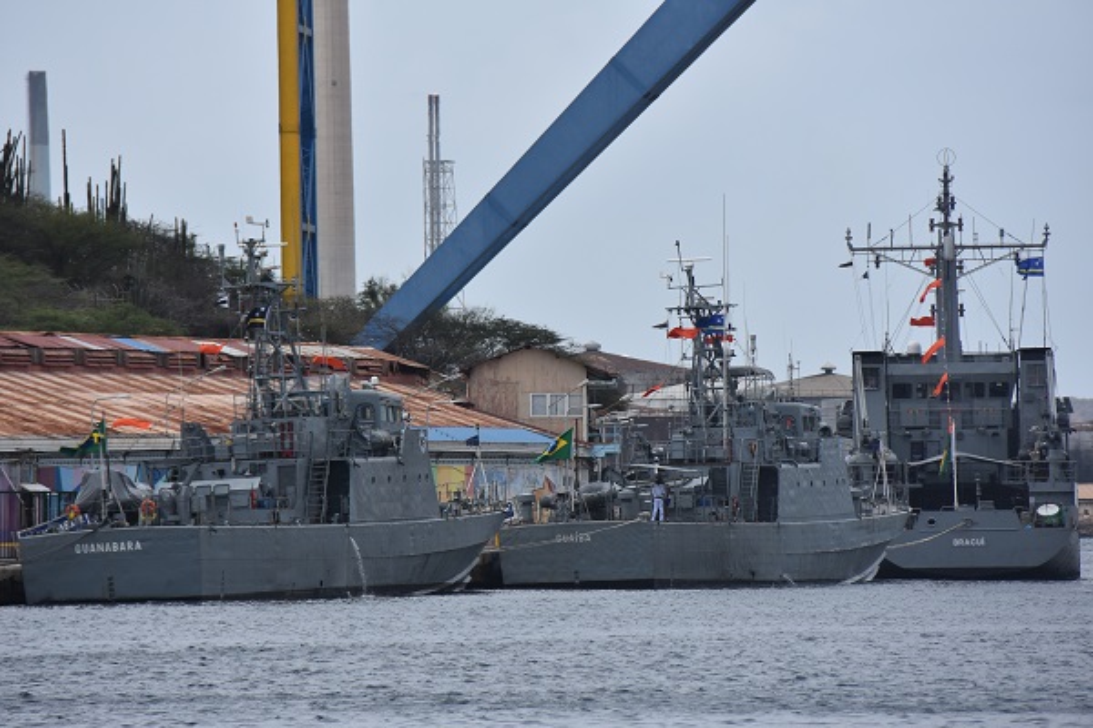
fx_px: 12295
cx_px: 546
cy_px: 364
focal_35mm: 405
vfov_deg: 3.4
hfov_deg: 5.1
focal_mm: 270
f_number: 8
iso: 450
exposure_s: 1/1000
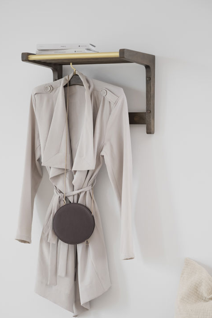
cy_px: 191
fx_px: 829
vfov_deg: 21.6
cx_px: 94
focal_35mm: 94
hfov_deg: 14.6
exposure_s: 1/80
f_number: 4
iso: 1250
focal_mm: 70
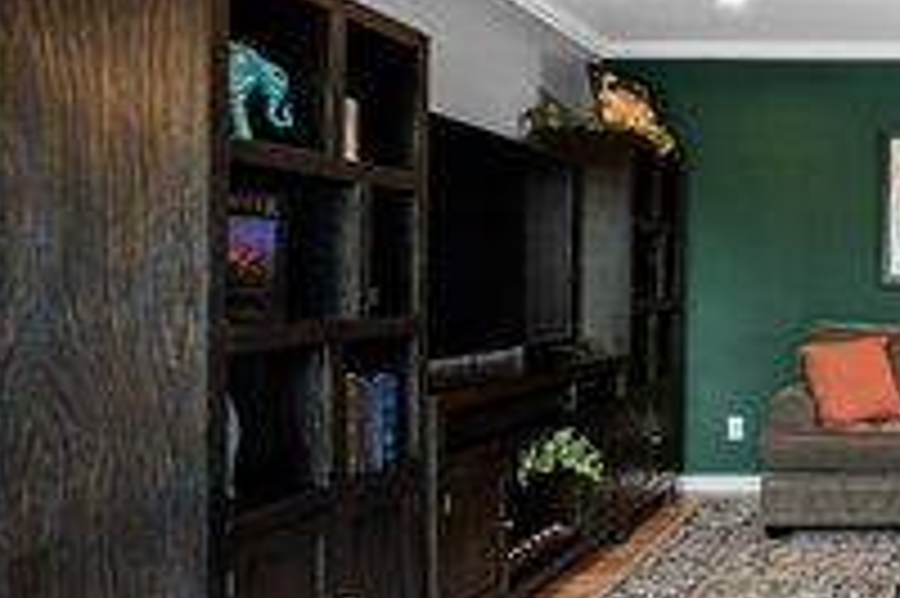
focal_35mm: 37
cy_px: 324
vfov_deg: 35.9
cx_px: 961
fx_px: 924
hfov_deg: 42.3
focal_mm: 17
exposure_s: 1/1.25
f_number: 11
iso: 100
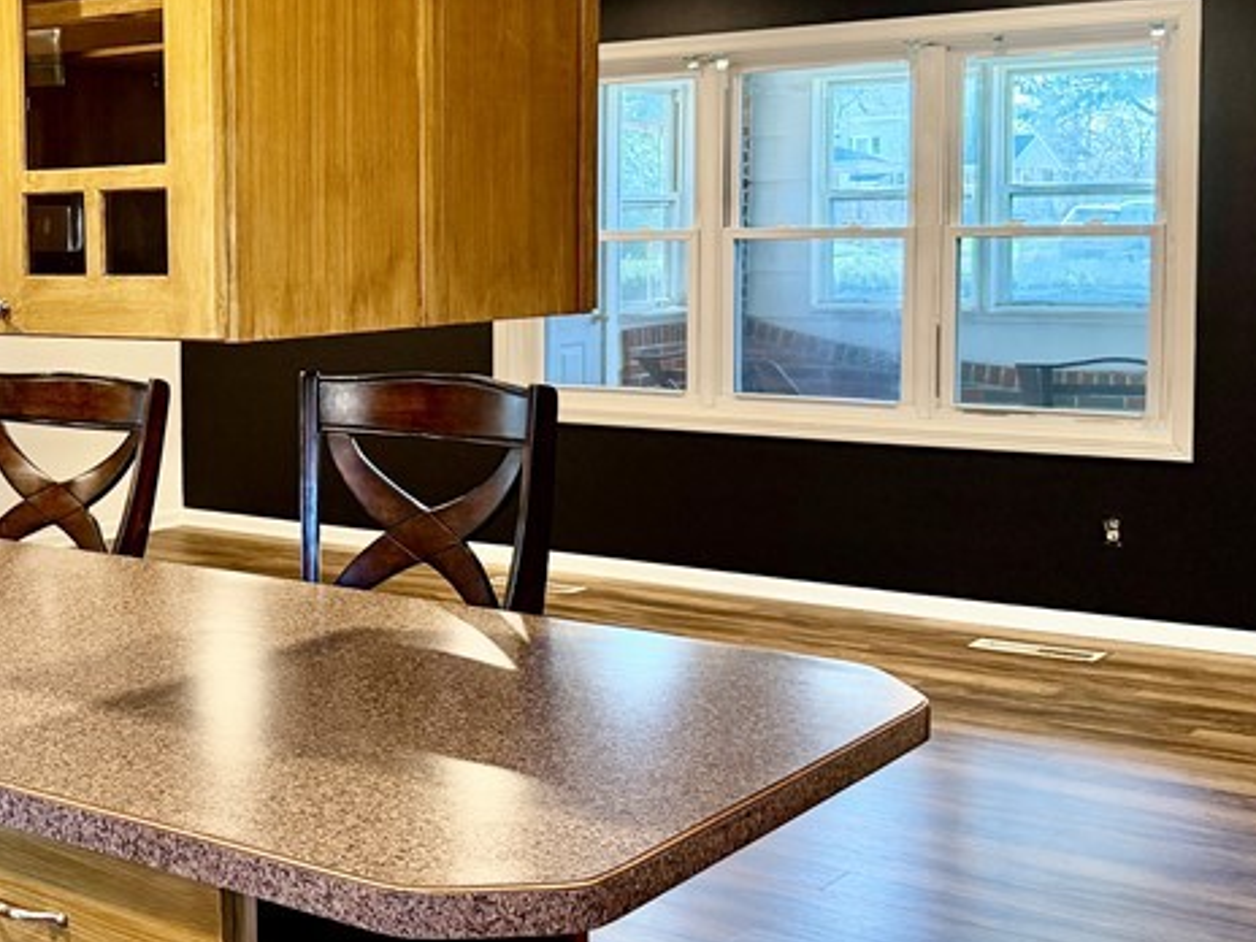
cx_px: 171
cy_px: 355
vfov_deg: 27.4
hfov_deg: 34.5
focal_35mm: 53
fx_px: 1923
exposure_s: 1/120
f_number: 1.78
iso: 320
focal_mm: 6.76
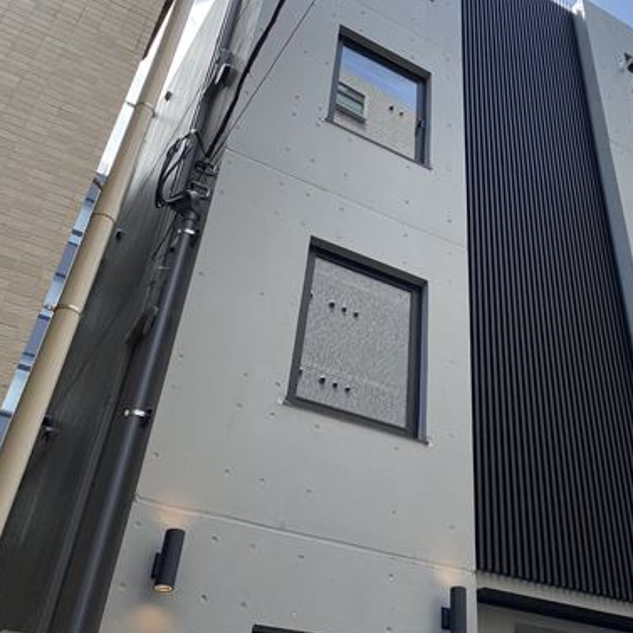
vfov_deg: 42.5
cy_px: 237
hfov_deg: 41.7
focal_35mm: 39
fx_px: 807
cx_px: 465
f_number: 1.8
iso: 32
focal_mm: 4.25
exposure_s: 1/1484
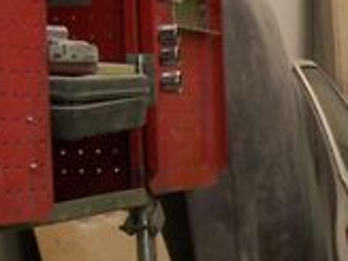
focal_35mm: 149
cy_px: 306
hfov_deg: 12.4
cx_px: 570
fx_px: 1497
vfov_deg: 9.8
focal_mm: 6.3
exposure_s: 1/15
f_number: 2.8
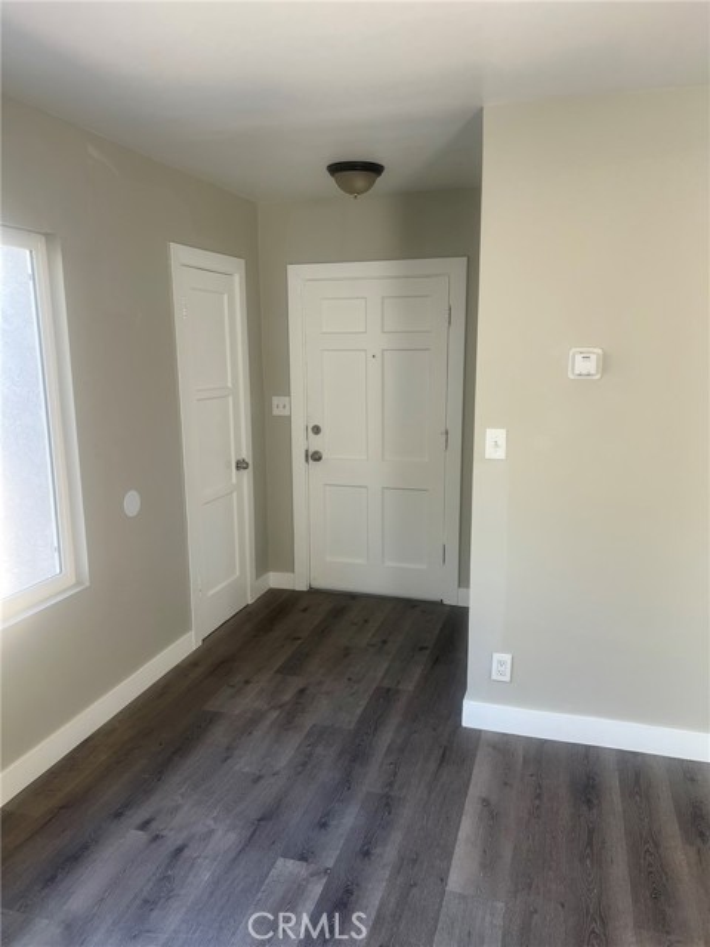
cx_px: 355
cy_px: 474
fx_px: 711
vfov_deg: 67.3
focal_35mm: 26
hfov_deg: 53.1
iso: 64
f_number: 1.5
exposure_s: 1/140
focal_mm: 5.7
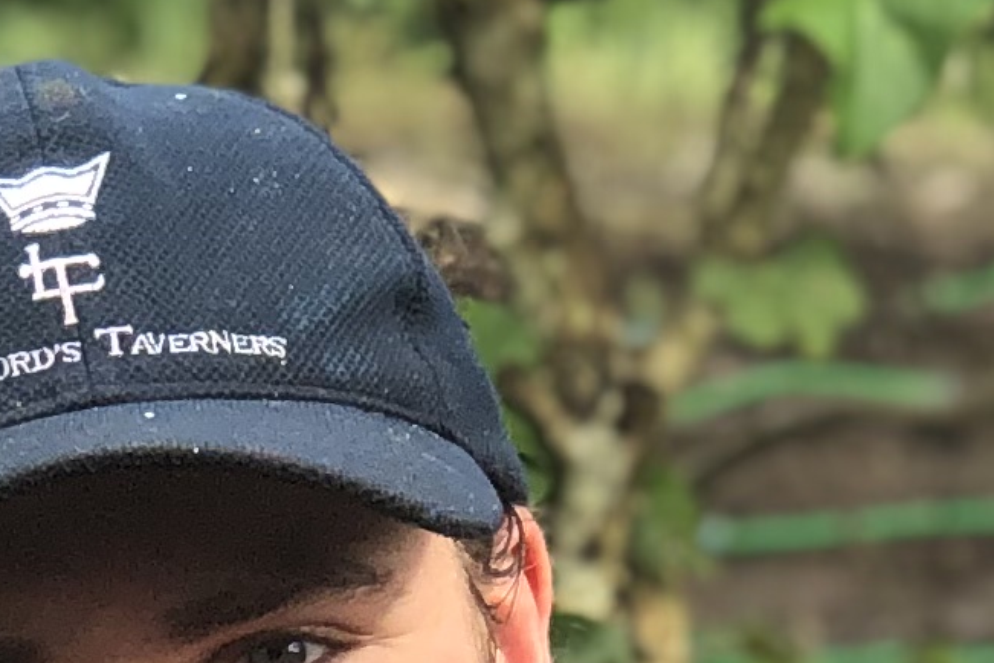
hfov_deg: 6.1
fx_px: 9249
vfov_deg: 4.0
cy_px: 1767
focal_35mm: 335
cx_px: 276
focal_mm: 6
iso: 16
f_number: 2.4
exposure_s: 1/302
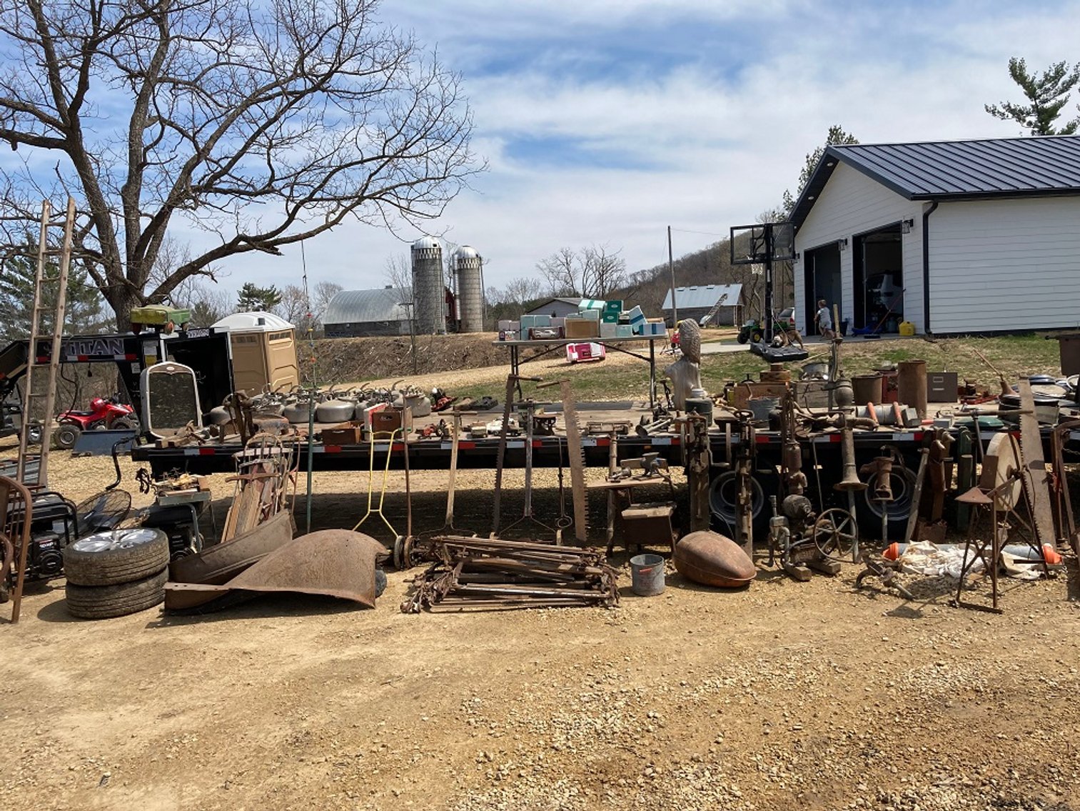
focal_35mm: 28
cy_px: 406
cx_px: 540
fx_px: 874
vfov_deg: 49.8
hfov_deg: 63.4
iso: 20
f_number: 1.8
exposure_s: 1/2404
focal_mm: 3.99
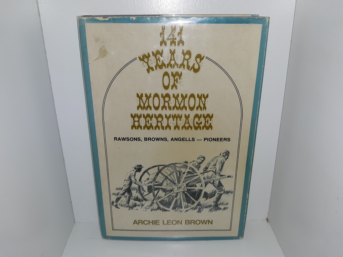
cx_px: 171
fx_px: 287
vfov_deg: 48.2
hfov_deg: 61.7
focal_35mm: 29
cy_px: 125
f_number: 1.7
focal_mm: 3.7
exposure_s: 1/225
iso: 40
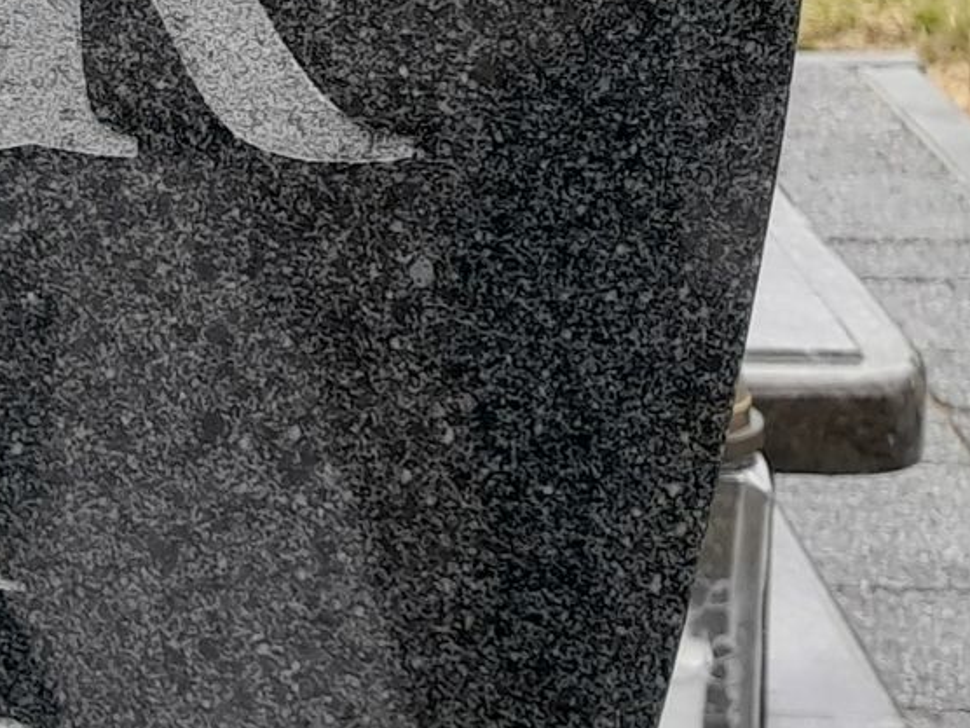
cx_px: -1066
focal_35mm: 126
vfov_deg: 11.7
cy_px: 49
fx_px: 3531
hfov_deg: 13.2
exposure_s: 1/182
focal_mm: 4.6
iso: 20
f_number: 2
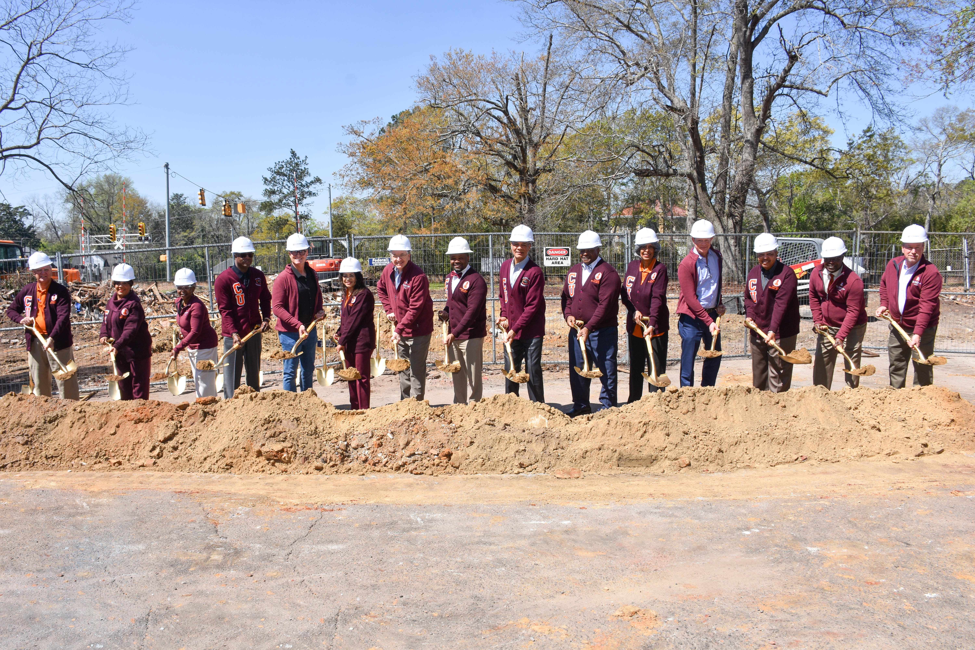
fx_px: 731
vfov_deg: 47.9
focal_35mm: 27
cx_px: 488
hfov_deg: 67.4
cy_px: 325
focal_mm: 18
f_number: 9
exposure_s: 1/250
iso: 100
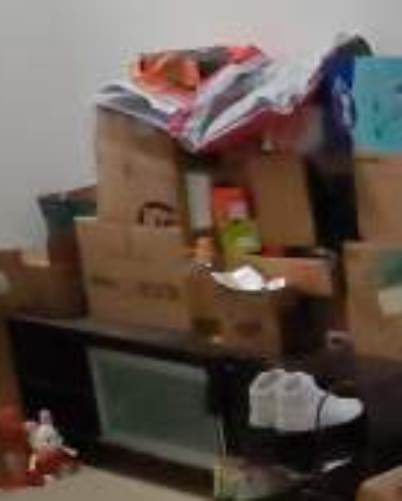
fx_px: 1085
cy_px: 457
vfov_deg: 25.2
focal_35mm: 73
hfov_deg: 17.7
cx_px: 684
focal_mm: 1.96
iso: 640
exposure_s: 1/25
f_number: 2.2
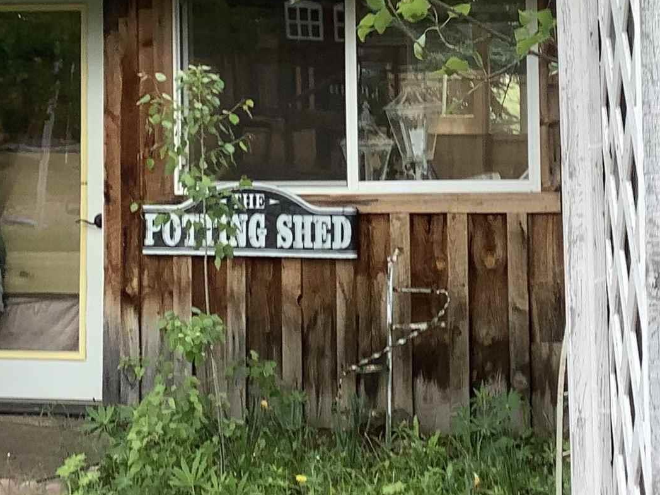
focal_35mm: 91
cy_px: 33
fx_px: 1735
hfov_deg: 21.5
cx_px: 412
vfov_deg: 16.0
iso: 25
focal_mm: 3.3
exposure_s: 1/120
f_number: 2.4
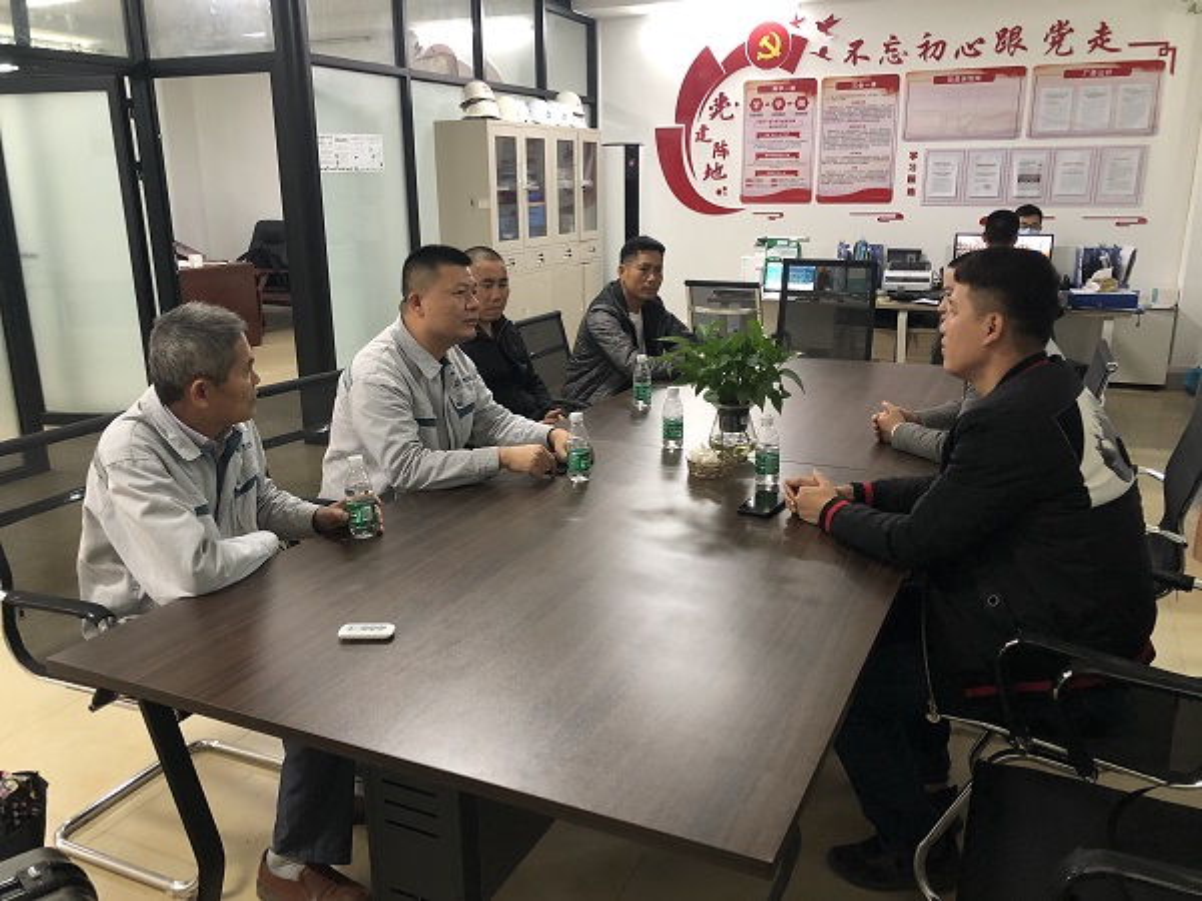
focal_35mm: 28
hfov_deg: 63.4
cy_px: 450
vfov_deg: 49.7
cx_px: 601
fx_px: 972
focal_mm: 4
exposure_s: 1/15
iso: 80
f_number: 1.8
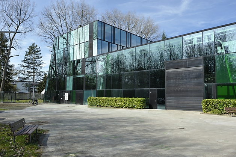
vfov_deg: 42.3
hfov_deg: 60.3
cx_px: 118
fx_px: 203
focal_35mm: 31
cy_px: 78
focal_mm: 31
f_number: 11
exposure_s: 1/40
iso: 200
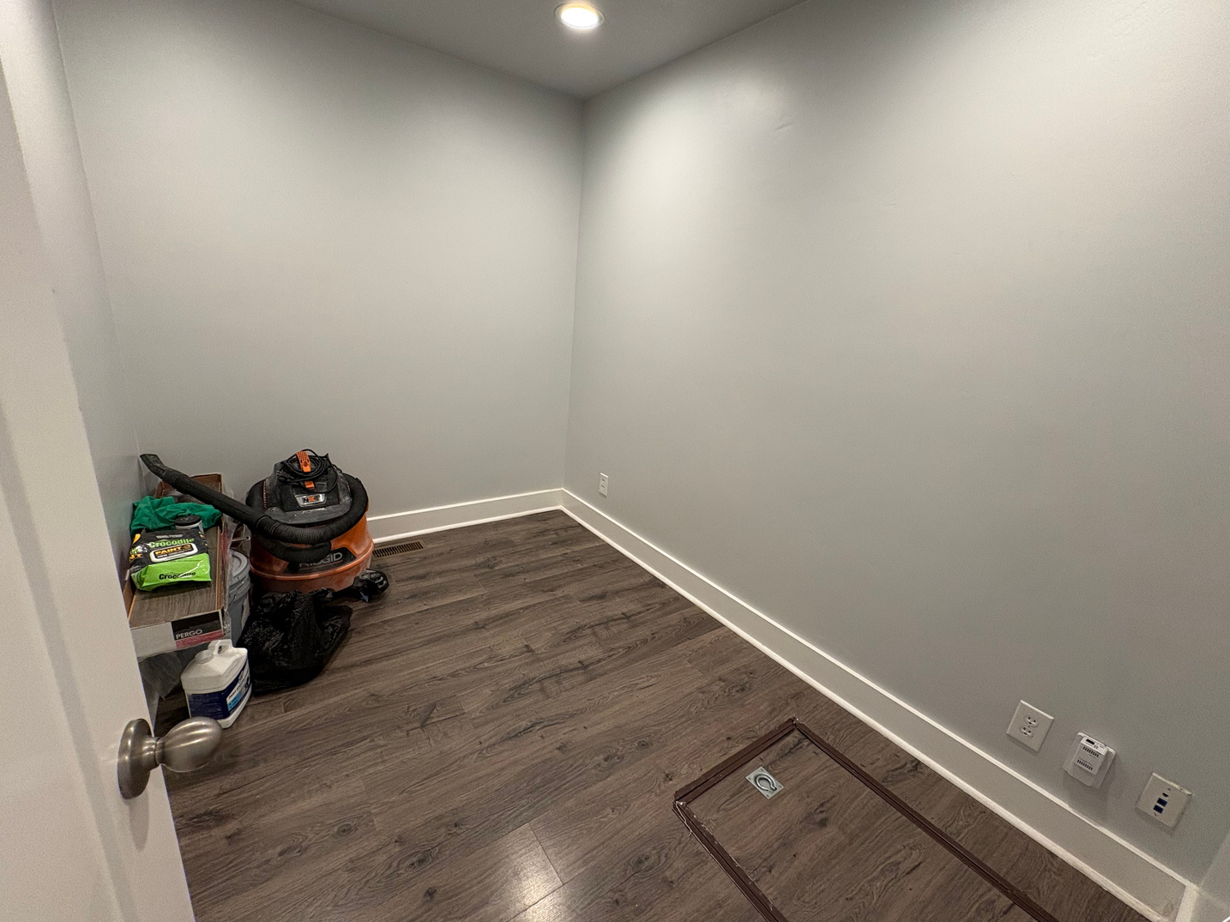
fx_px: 533
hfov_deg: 98.2
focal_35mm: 15
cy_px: 464
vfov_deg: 81.7
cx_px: 616
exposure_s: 1/60
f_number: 2.2
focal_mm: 2.22
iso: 160
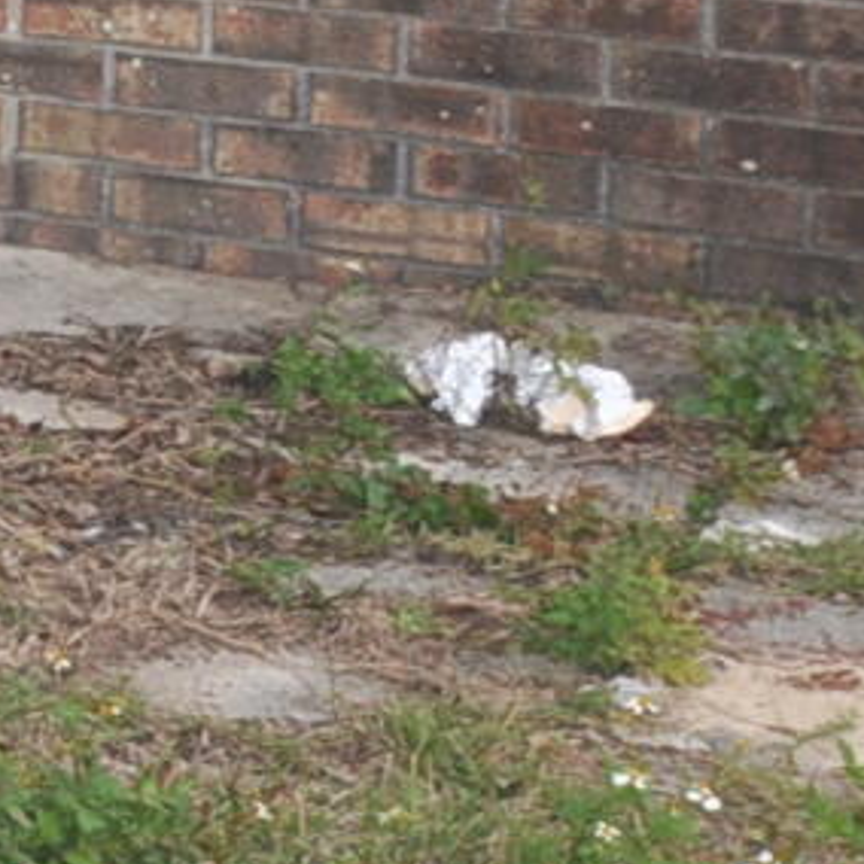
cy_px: -1183
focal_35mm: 231
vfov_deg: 7.1
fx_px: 6523
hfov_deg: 6.6
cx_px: -2075
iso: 250
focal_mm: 24
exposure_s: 1/125
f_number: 4
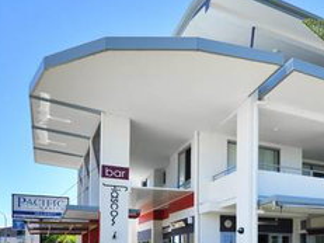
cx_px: 304
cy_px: 130
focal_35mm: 36
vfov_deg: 39.6
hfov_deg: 45.4
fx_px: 337
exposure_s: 1/400
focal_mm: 18
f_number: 6.3
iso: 200
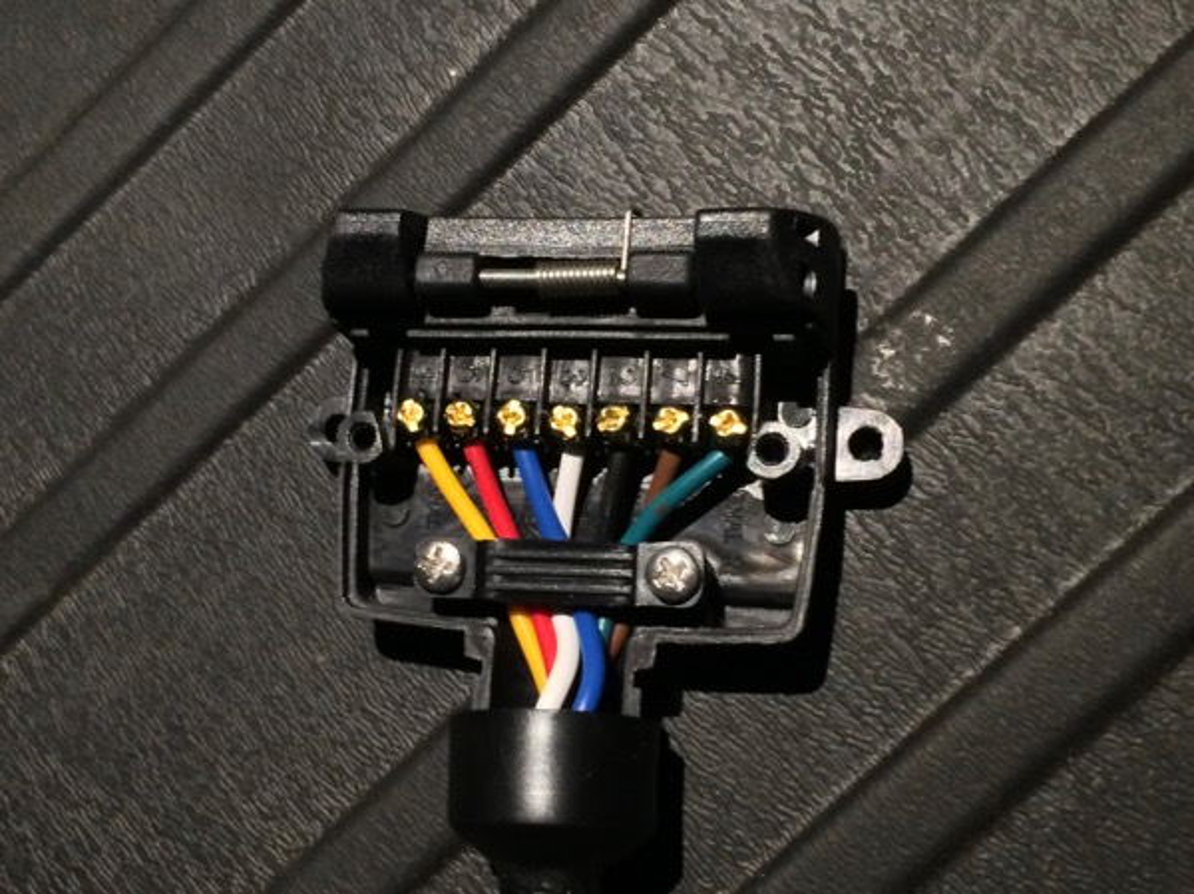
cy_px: 447
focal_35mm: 29
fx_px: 999
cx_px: 597
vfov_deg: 48.2
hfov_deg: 61.7
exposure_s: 1/25
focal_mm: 4.15
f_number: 2.2
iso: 250
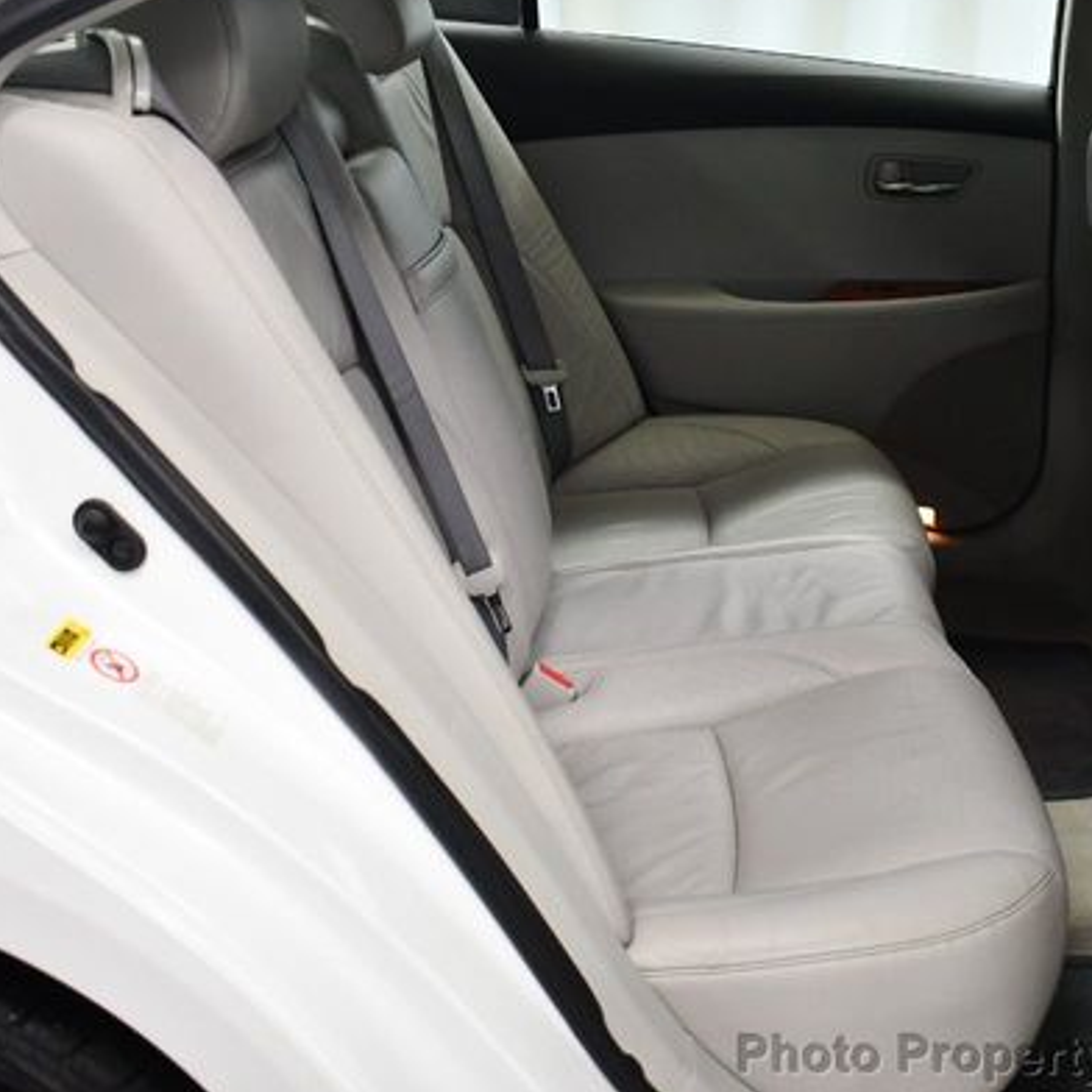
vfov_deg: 34.0
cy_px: 511
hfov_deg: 33.8
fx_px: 1785
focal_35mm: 50
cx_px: 696
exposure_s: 1/125
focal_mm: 18
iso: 1400
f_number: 3.5
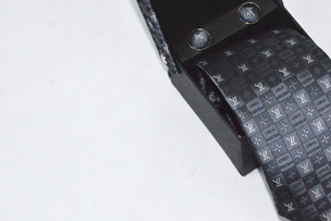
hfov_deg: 17.2
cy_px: 61
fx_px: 1085
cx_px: 258
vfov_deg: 11.6
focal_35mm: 118
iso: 6400
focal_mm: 48
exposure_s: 1/250
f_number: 29
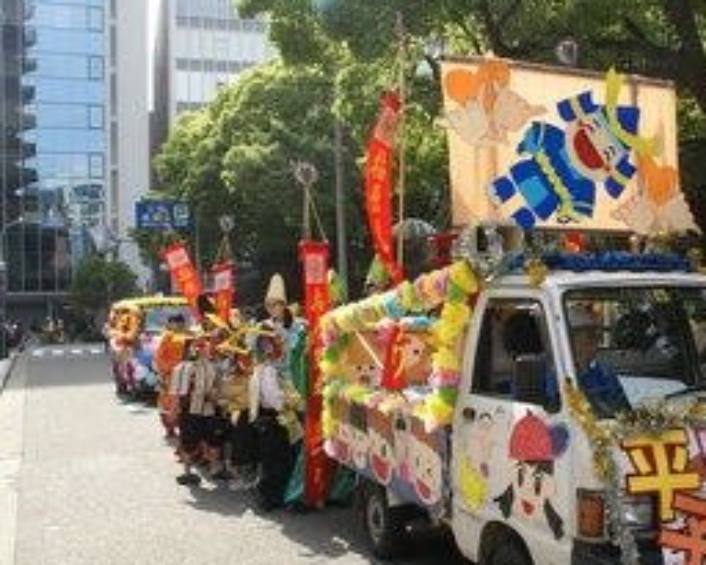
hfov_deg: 40.8
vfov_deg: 34.2
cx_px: 527
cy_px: 288
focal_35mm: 44
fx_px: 920
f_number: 8
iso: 100
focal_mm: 20
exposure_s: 1/60
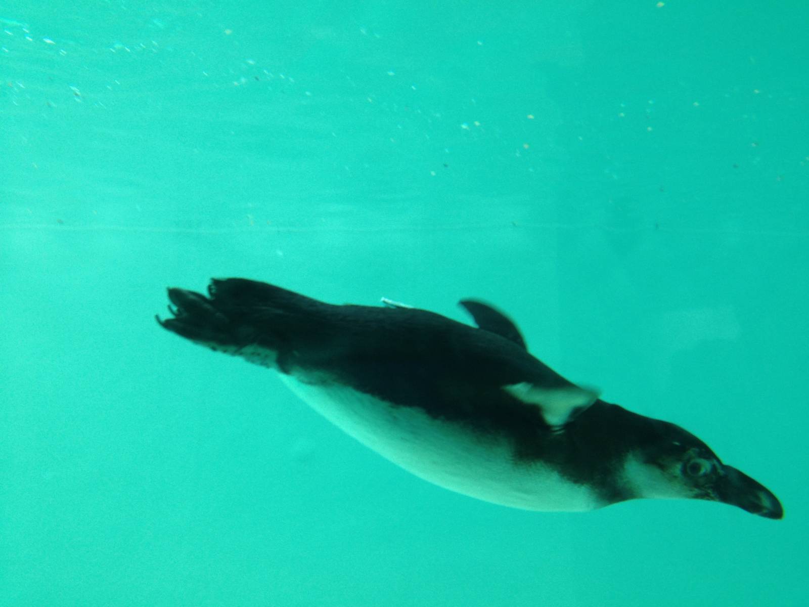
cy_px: 304
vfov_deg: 42.9
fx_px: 771
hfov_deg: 55.4
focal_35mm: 33
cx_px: 404
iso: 50
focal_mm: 4.13
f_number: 2.4
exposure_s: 1/159
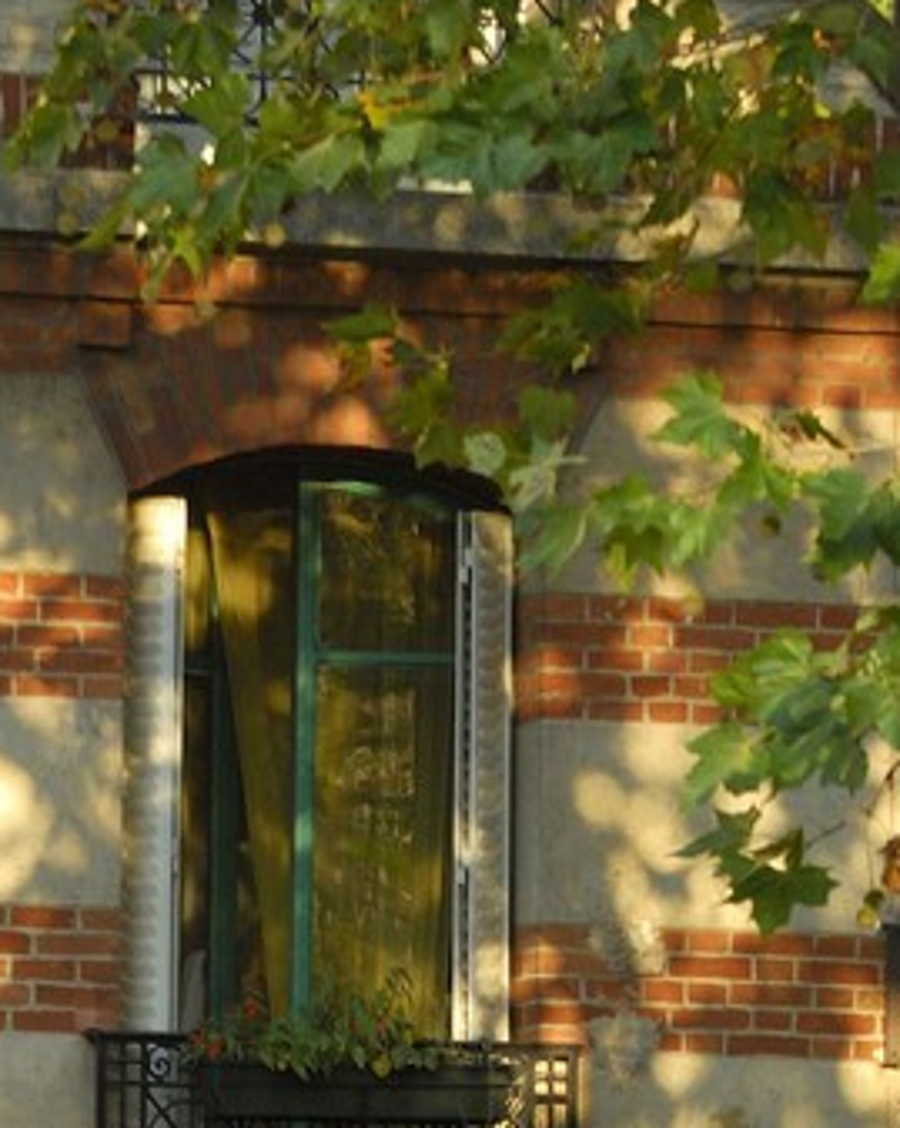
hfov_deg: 2.6
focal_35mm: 601
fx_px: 20038
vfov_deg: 3.2
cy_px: 2276
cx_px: 947
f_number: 5
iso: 100
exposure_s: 1/100
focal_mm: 90
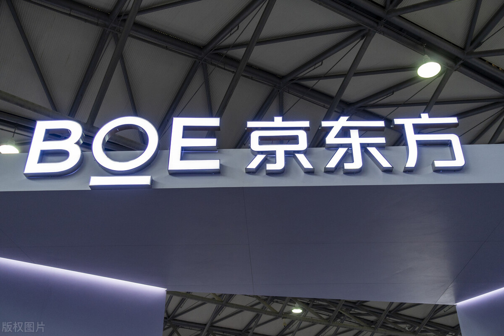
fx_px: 518
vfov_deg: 35.9
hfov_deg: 51.9
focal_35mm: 37
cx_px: 252
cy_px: 168
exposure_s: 1/125
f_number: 2.8
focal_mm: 13.72
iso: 320
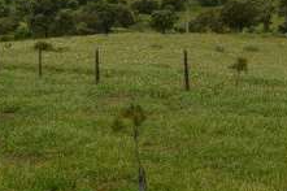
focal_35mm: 87
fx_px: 693
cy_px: -26
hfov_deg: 23.3
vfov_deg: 15.2
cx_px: 97
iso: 125
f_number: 8
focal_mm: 24
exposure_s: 1/320
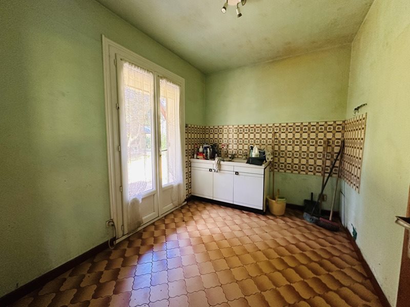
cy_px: 154
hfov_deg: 102.1
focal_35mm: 14
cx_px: 205
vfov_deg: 85.7
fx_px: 166
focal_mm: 2.22
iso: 320
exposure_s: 1/62
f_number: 2.2
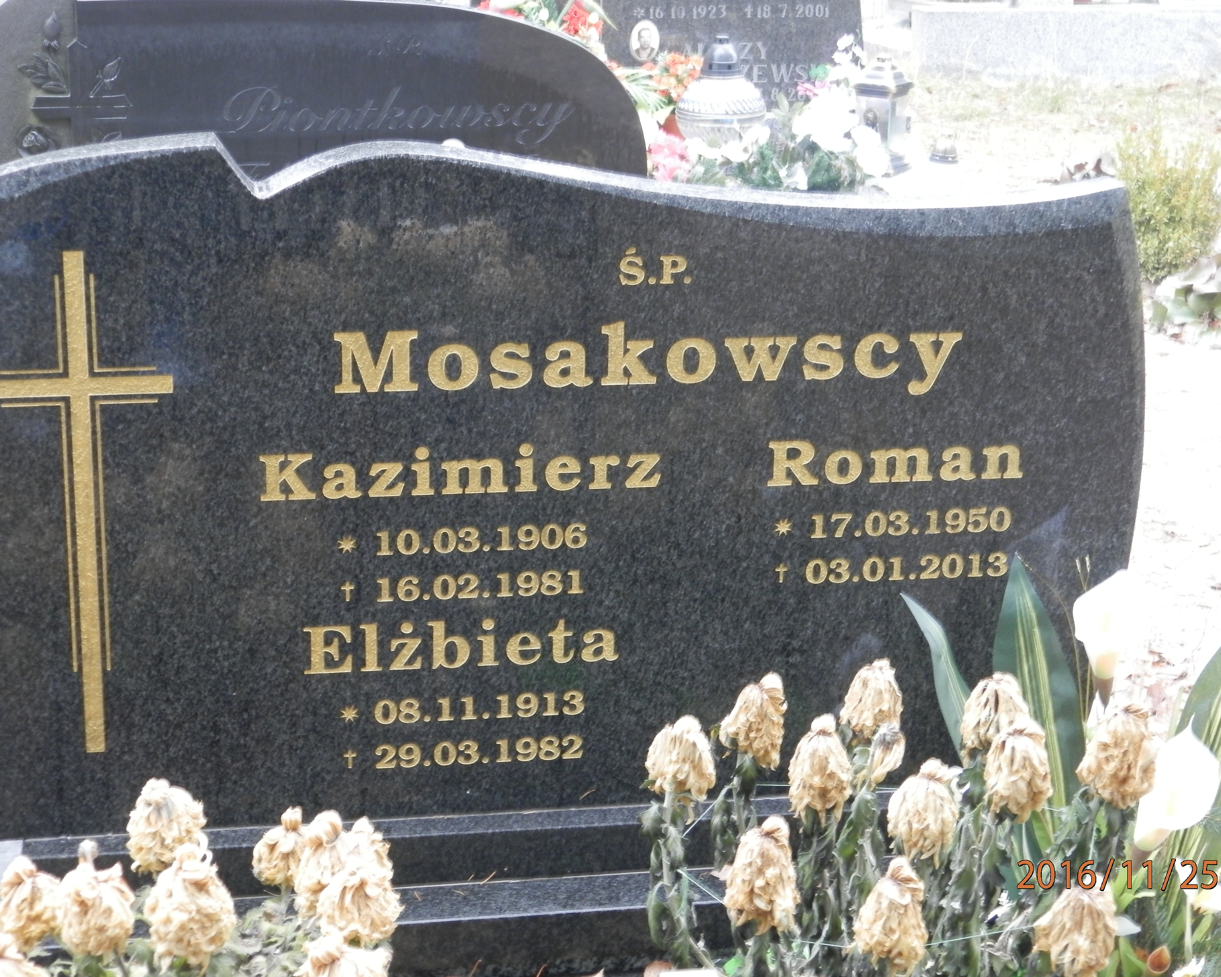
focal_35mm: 71
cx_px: 645
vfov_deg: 21.6
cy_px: 489
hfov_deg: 26.8
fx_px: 2566
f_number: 4
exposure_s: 1/15
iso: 200
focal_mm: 12.2
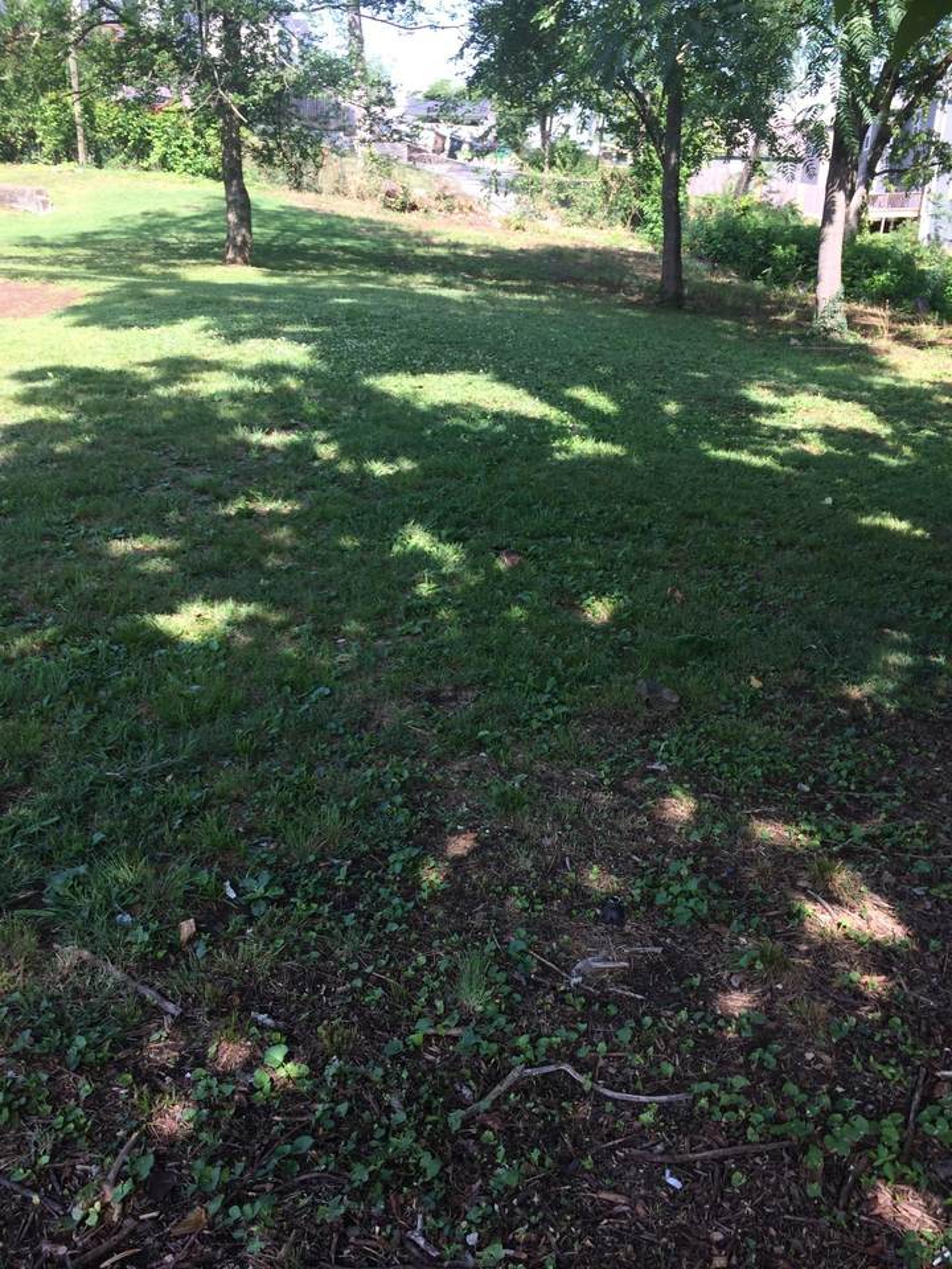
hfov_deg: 48.2
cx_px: 476
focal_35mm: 29
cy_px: 634
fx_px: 1063
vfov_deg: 61.7
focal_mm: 4.15
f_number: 2.2
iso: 32
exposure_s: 1/348
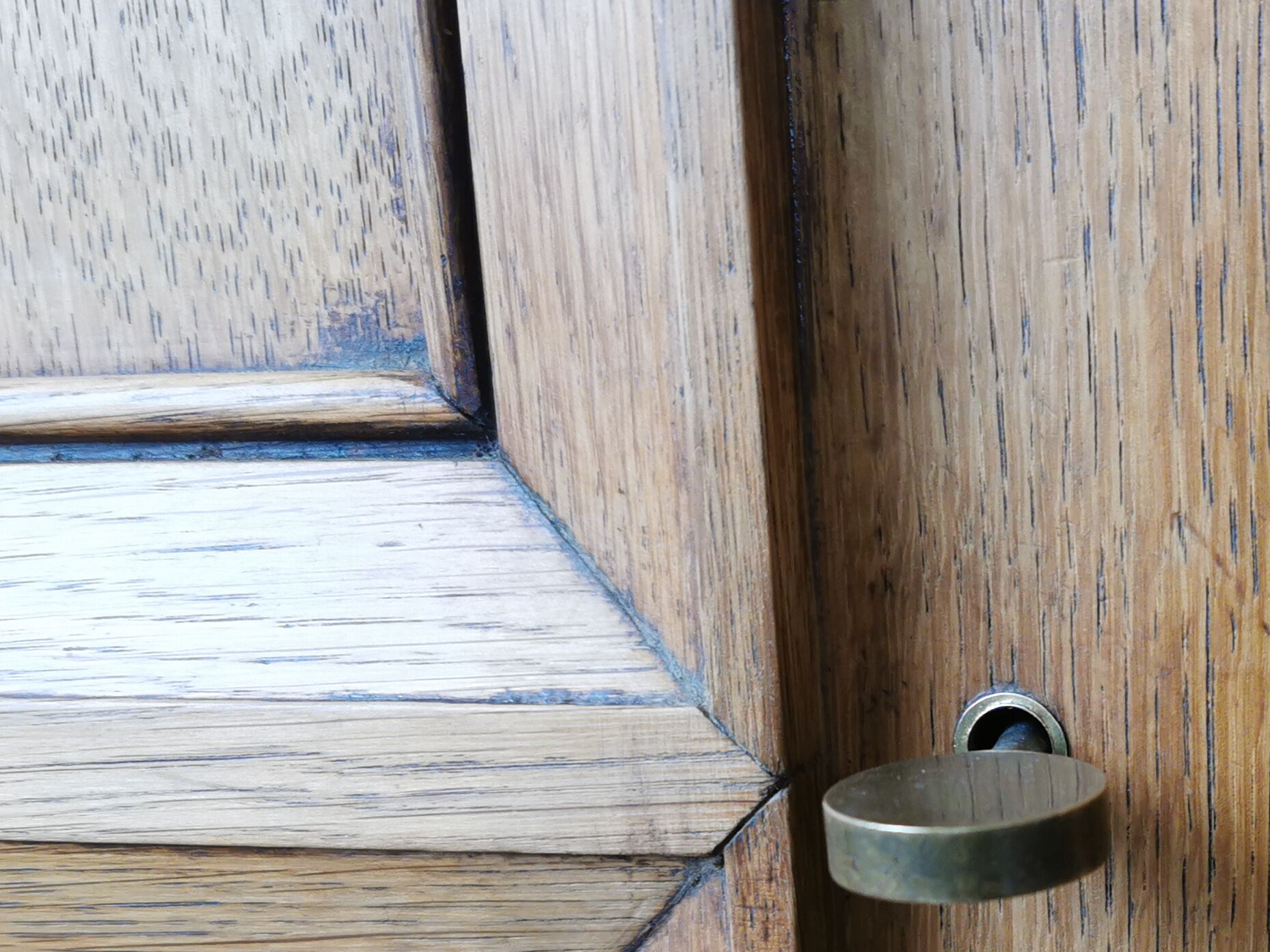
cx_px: 1154
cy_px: 787
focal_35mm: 53
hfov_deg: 34.1
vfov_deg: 26.9
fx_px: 1945
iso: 100
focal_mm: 5.56
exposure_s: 1/60
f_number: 1.6
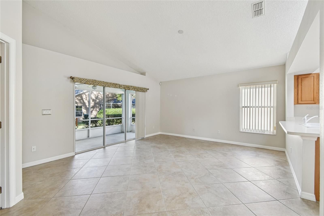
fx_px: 135
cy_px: 108
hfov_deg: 100.4
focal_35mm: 15
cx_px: 162
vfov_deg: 77.3
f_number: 6.3
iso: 100
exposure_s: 1/10
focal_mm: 10
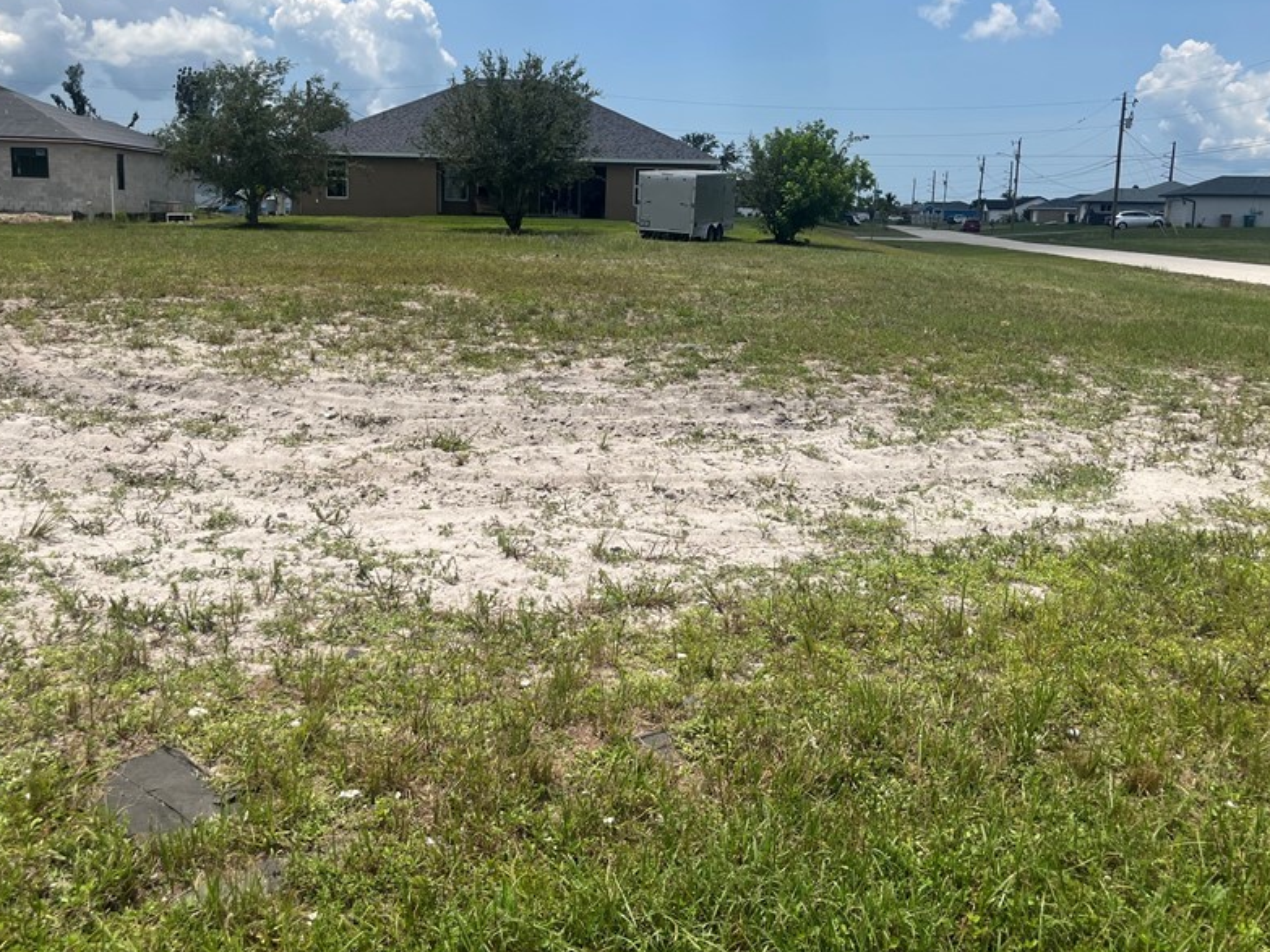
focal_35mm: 34
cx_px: 600
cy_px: 418
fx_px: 1247
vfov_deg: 41.7
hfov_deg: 53.9
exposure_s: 1/5319
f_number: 1.6
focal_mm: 5.1
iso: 50
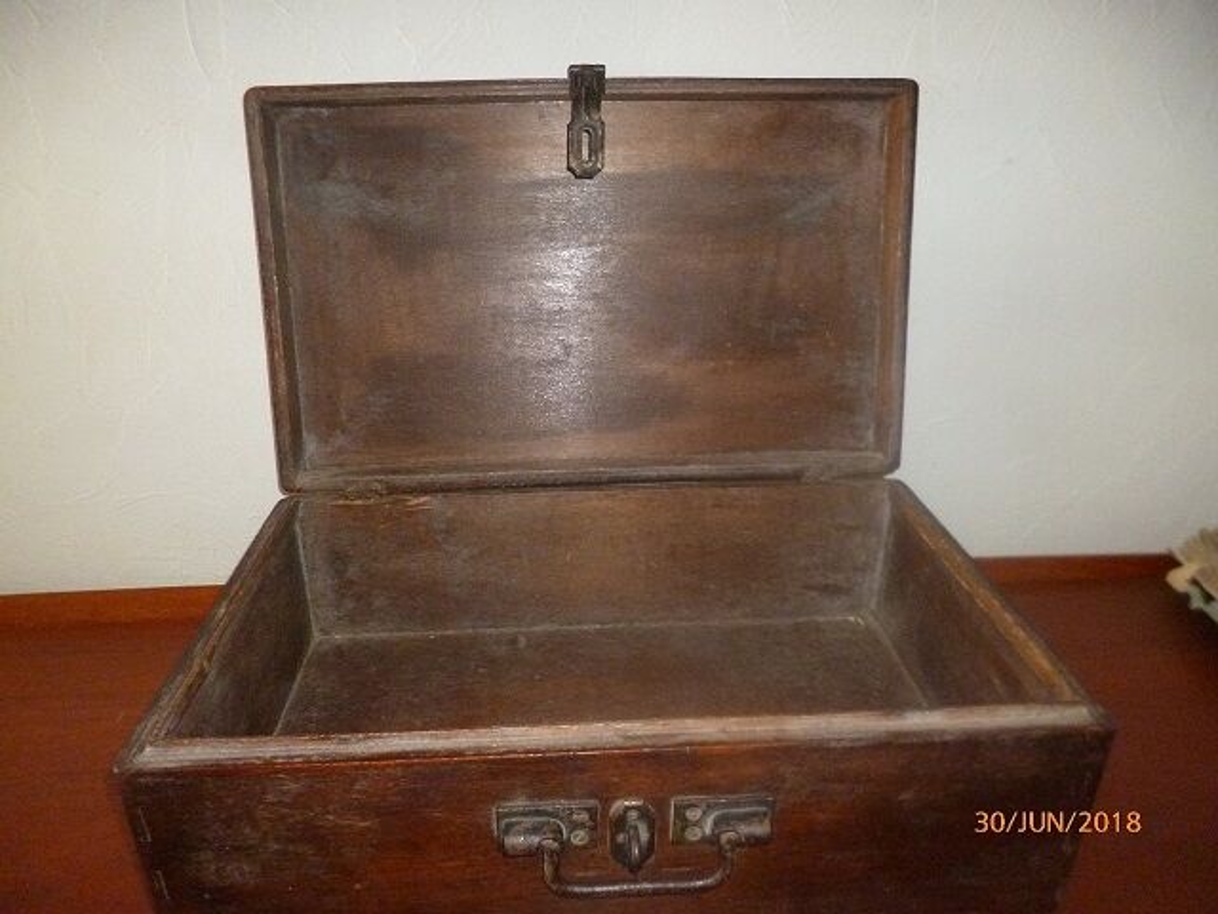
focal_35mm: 24
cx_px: 609
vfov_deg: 56.8
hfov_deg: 71.6
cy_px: 457
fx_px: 844
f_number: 2.5
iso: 400
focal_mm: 4.3
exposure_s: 1/60
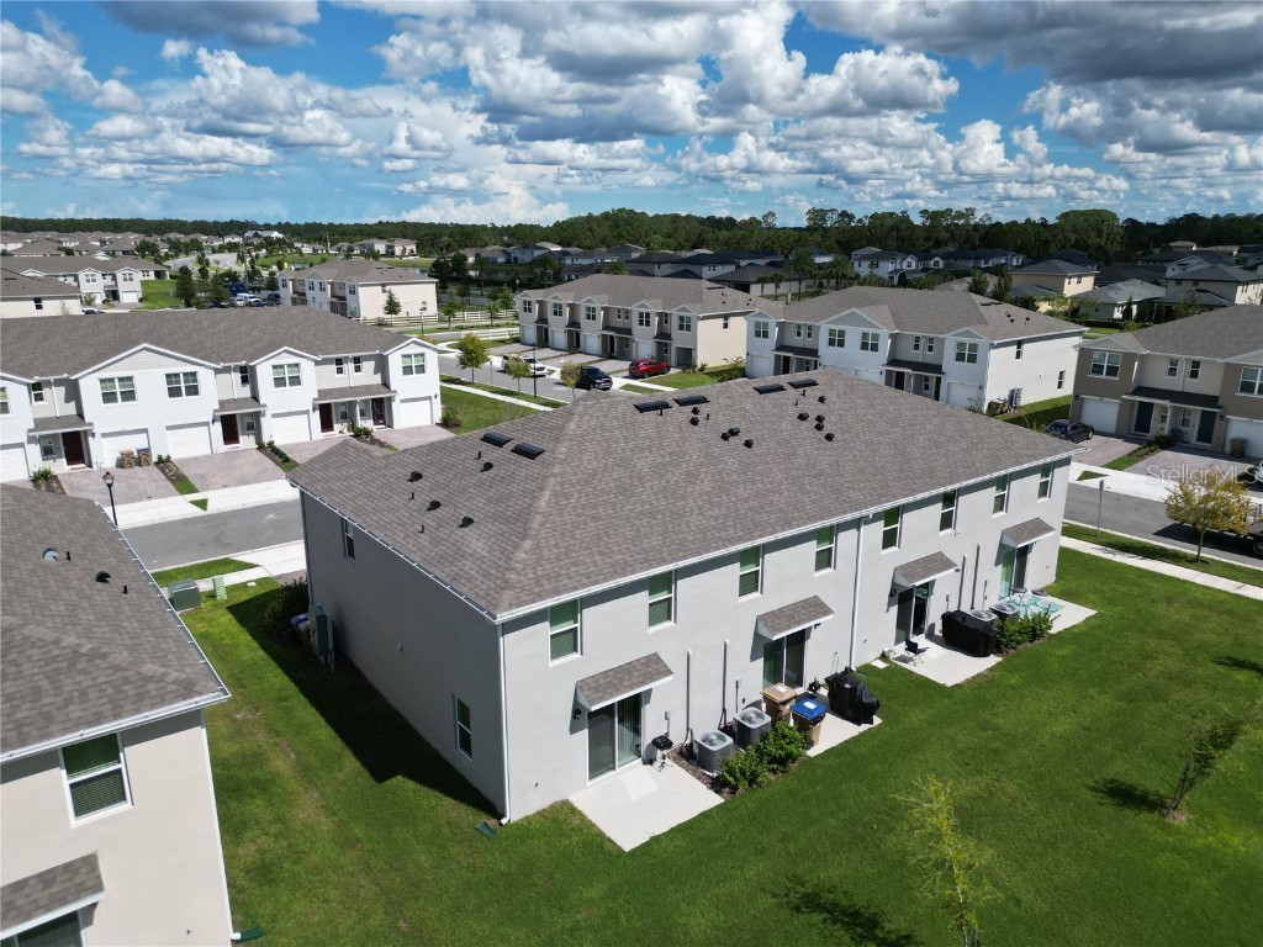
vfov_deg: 56.8
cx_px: 632
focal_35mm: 24
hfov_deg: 71.6
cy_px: 474
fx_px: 876
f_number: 1.7
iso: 120
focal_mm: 6.72
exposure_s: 1/5000
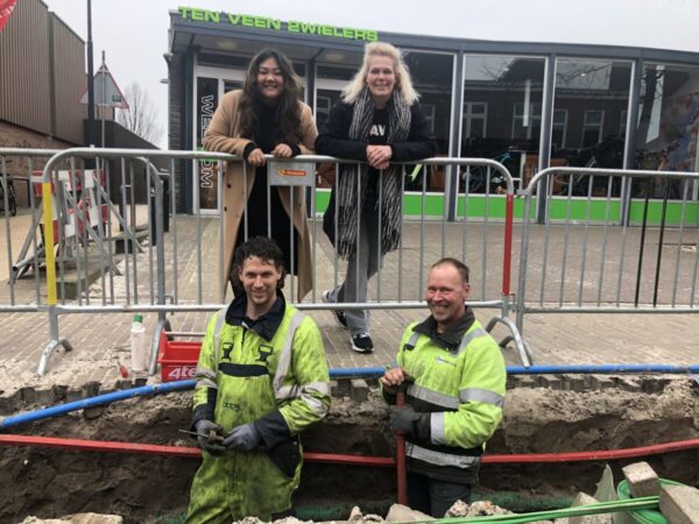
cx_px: 350
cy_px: 262
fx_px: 565
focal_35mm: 28
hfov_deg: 63.4
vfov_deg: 49.7
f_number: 1.8
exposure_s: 1/153
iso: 20
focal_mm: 3.99
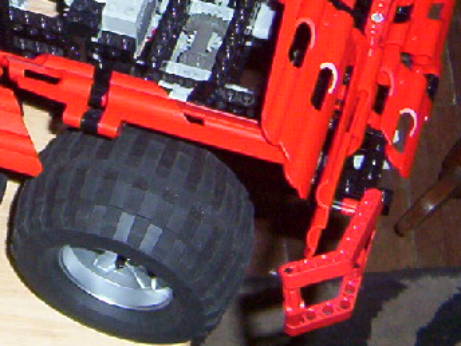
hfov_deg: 15.6
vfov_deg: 11.4
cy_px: -184
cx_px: -17
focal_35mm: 124
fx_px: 1651
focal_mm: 5.54
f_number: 2.76
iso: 140
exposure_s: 1/30
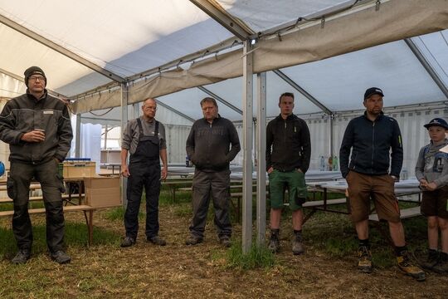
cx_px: 224
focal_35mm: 29
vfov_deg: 45.0
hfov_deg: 63.7
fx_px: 361
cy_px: 150
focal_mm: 29
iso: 2000
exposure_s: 1/100
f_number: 11
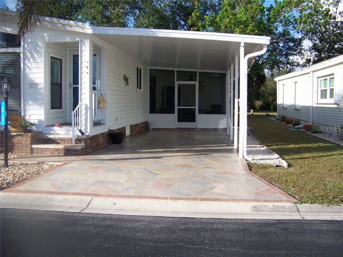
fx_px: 357
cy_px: 128
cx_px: 172
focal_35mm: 36
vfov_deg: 39.7
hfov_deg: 51.4
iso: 64
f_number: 2.8
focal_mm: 5.85
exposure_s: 1/640
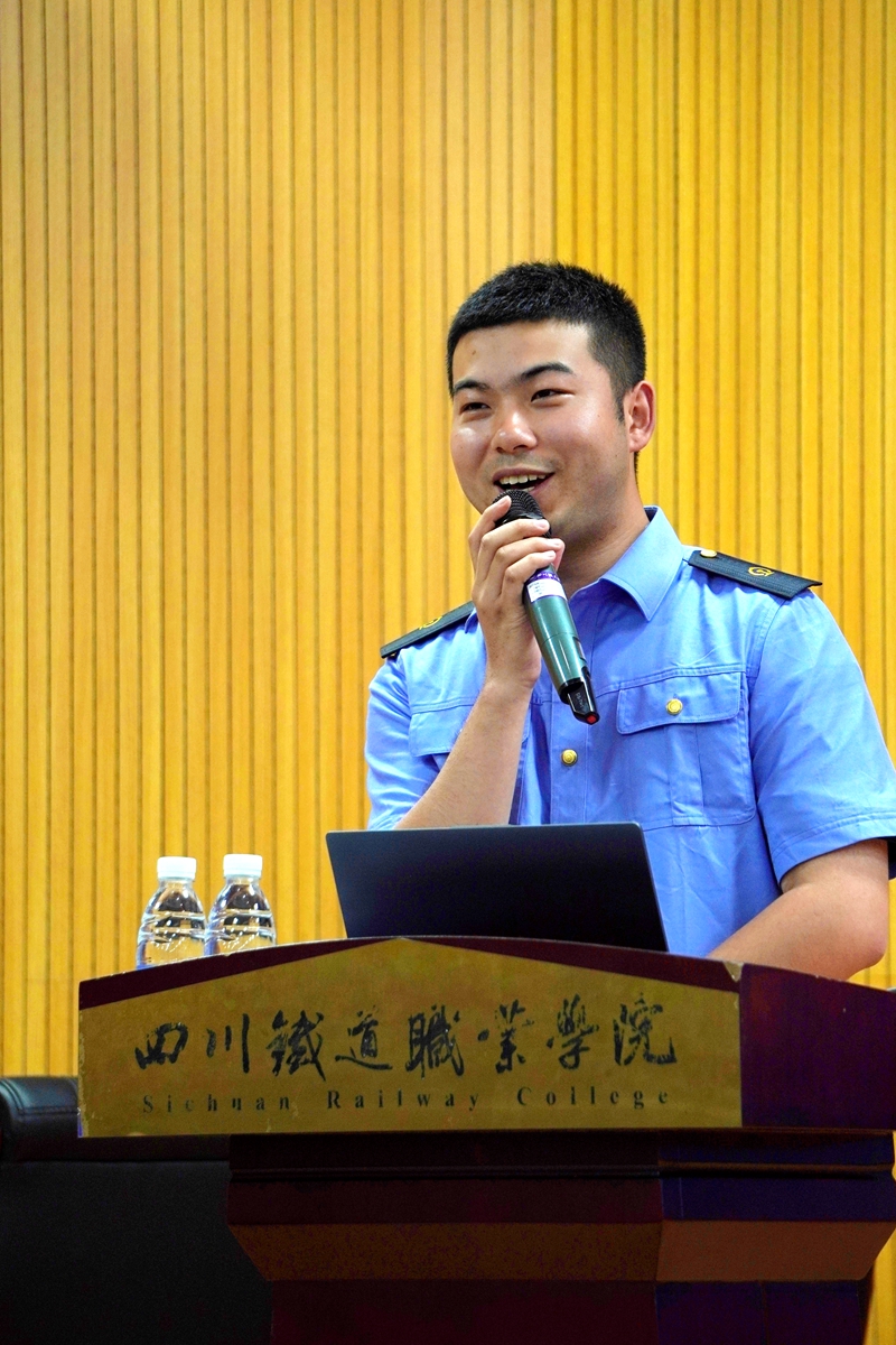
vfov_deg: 11.1
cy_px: 672
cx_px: 448
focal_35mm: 184
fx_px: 6887
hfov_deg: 7.4
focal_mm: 123
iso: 400
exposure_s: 1/100
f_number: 5.6
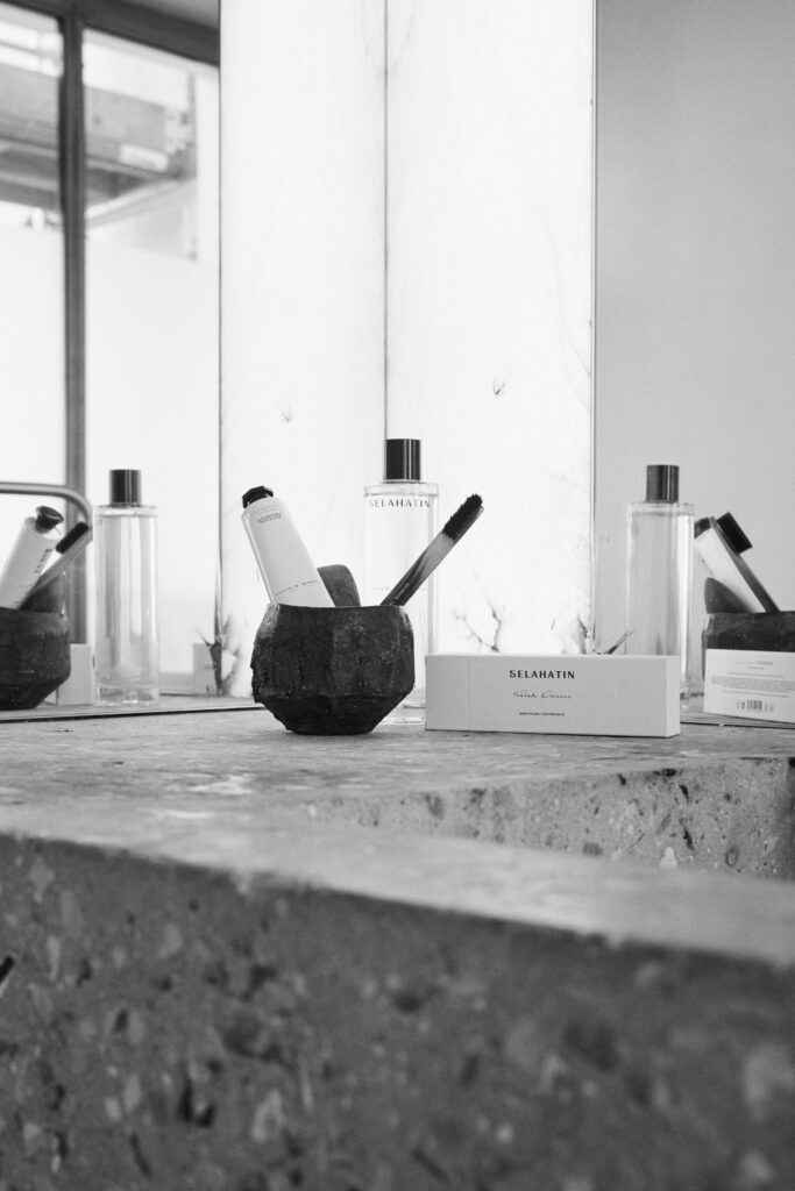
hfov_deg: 26.5
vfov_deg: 38.9
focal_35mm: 51
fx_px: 1689
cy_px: 596
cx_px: 398
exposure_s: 1/250
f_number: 9
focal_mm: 51
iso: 3200
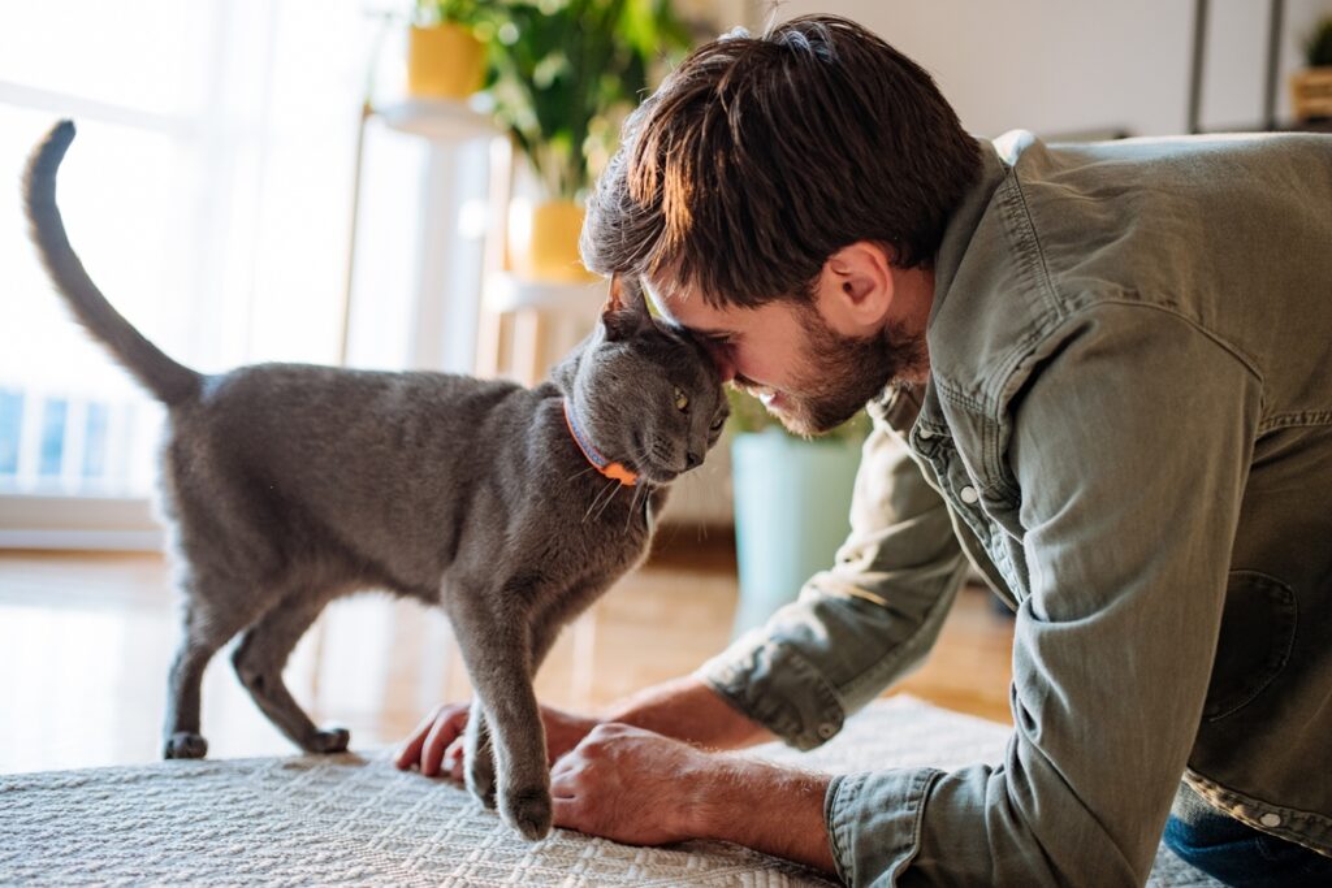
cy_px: 444
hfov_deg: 54.4
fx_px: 1295
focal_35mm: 35
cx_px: 666
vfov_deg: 37.9
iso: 320
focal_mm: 35
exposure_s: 1/320
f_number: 1.8
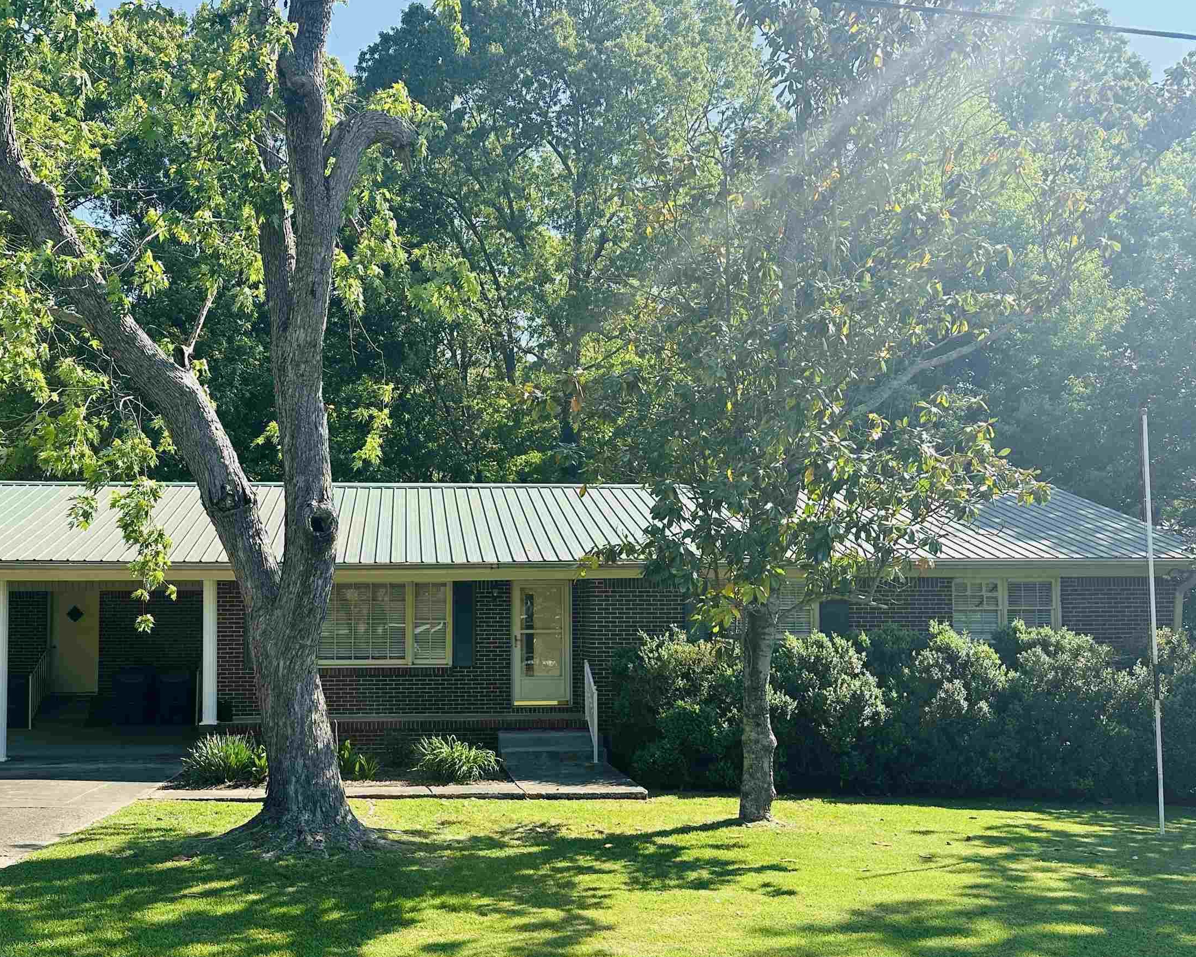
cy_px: 578
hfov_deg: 53.9
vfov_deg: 44.3
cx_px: 498
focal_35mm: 33
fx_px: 1168
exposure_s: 1/1664
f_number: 1.78
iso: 80
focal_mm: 6.86
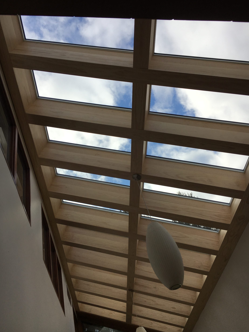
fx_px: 288
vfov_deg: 60.0
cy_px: 171
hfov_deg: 46.8
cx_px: 125
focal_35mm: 30
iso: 25
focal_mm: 4.15
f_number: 2.2
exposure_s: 1/1148
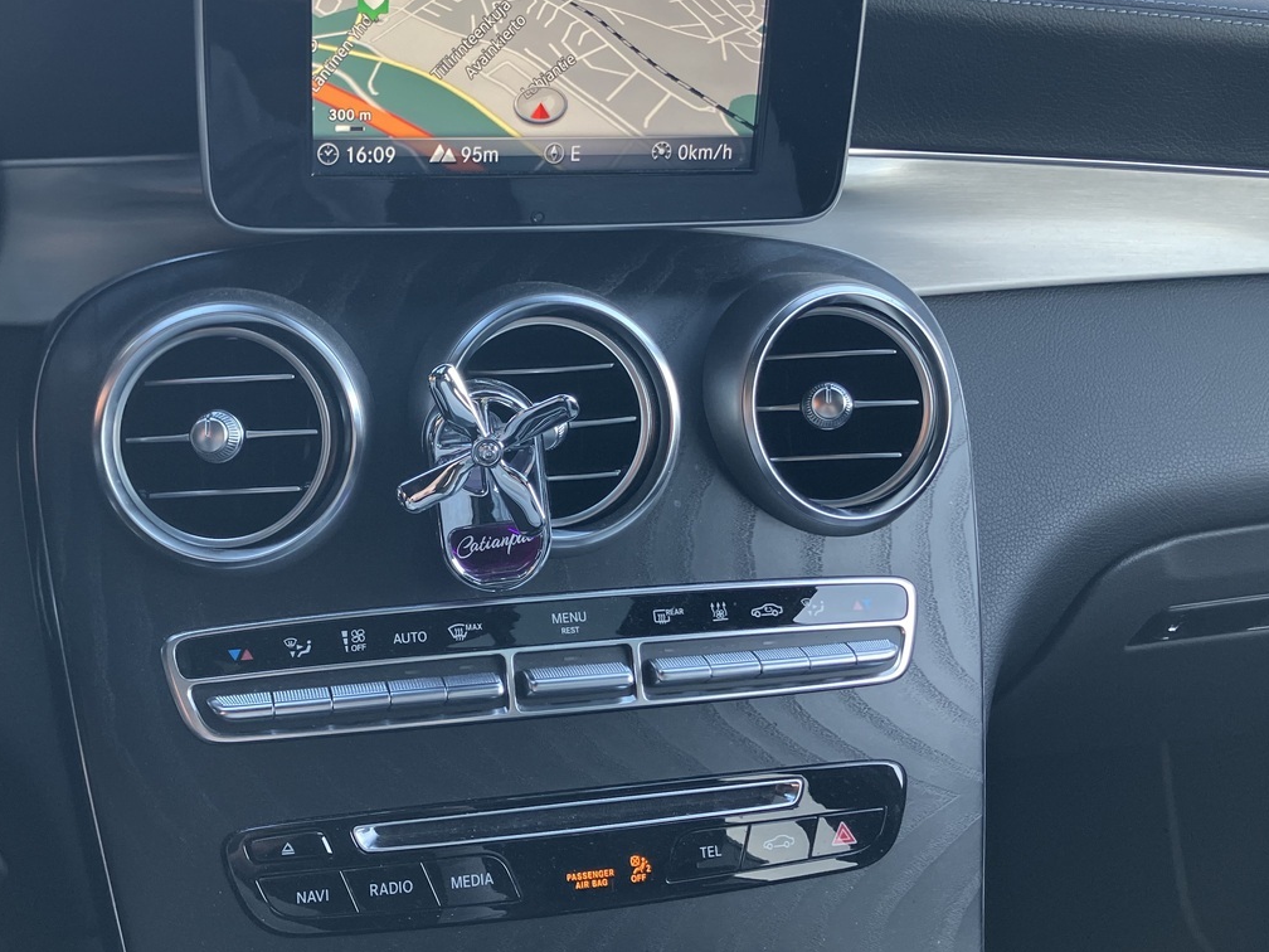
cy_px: 398
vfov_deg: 35.9
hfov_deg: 46.5
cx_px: 497
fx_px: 1466
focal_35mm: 40
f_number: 1.8
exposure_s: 1/121
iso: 80
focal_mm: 3.99
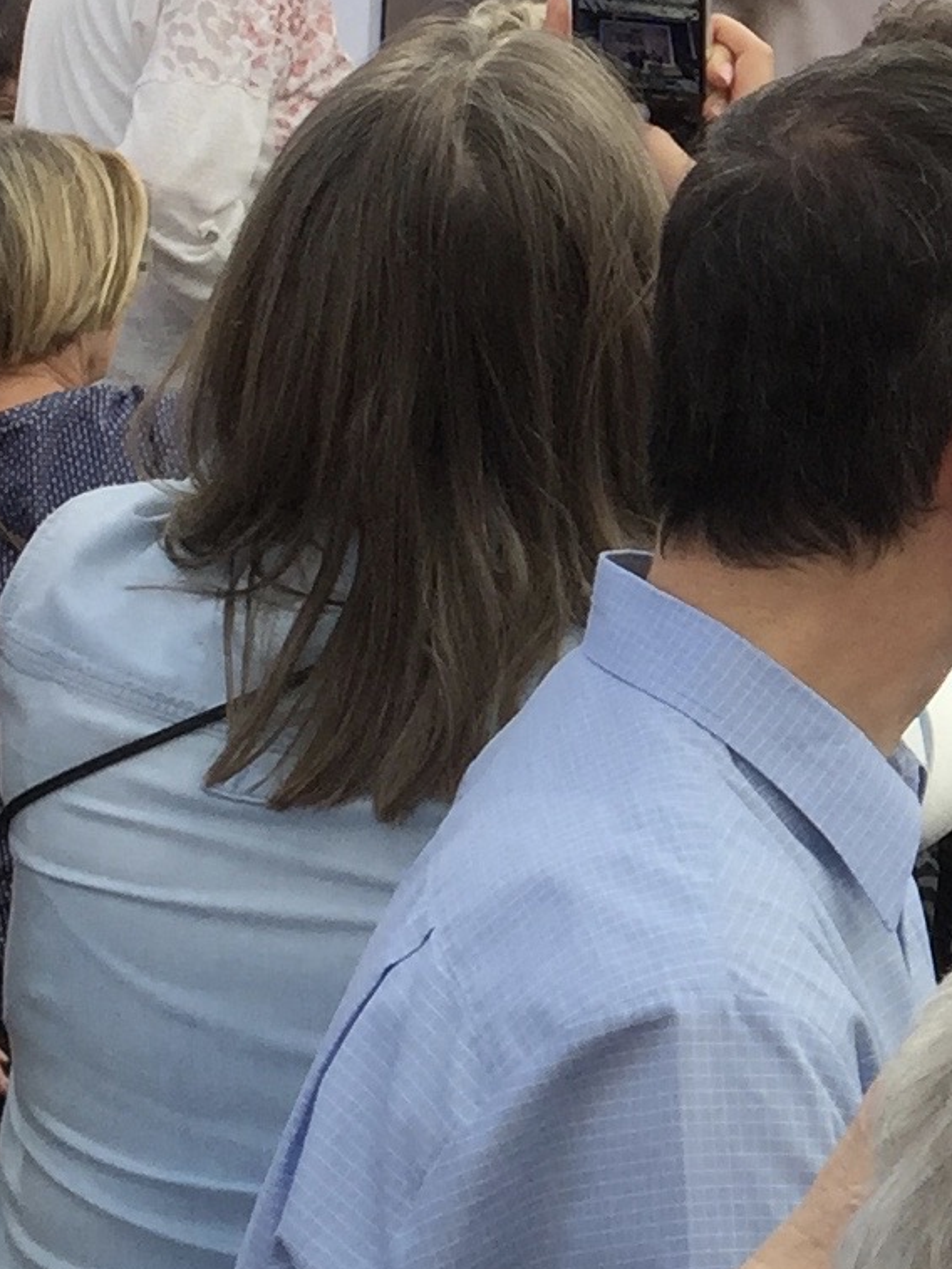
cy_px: 419
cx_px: 1664
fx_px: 4582
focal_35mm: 125
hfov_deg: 11.1
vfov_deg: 15.7
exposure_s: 1/324
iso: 32
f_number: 2.2
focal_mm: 4.15
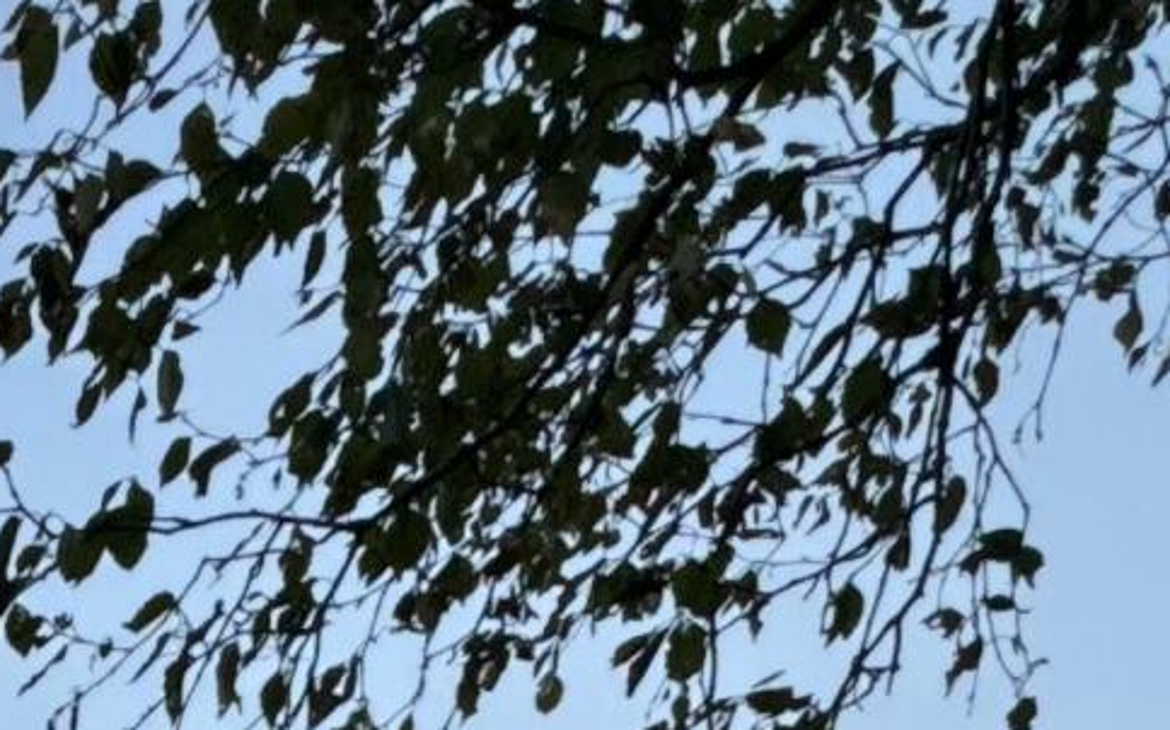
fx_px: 2932
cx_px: -580
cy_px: 2062
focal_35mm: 92
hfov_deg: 19.6
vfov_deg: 10.7
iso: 50
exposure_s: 1/99
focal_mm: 2.22
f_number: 2.2
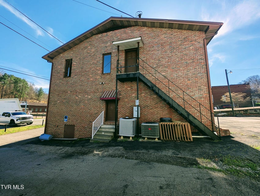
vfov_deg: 94.6
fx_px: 90
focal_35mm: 12
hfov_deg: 110.5
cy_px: 98
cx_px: 130
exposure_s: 1/1209
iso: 40
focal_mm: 2.23
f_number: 1.95
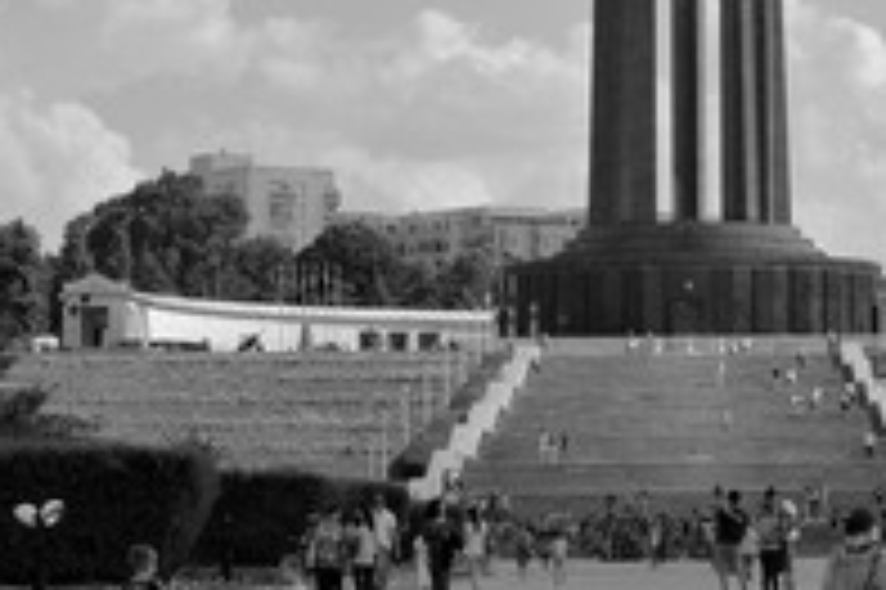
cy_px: -9
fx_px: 3590
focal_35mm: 146
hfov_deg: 14.0
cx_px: 729
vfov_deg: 9.3
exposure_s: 1/320
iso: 100
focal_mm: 24
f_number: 9
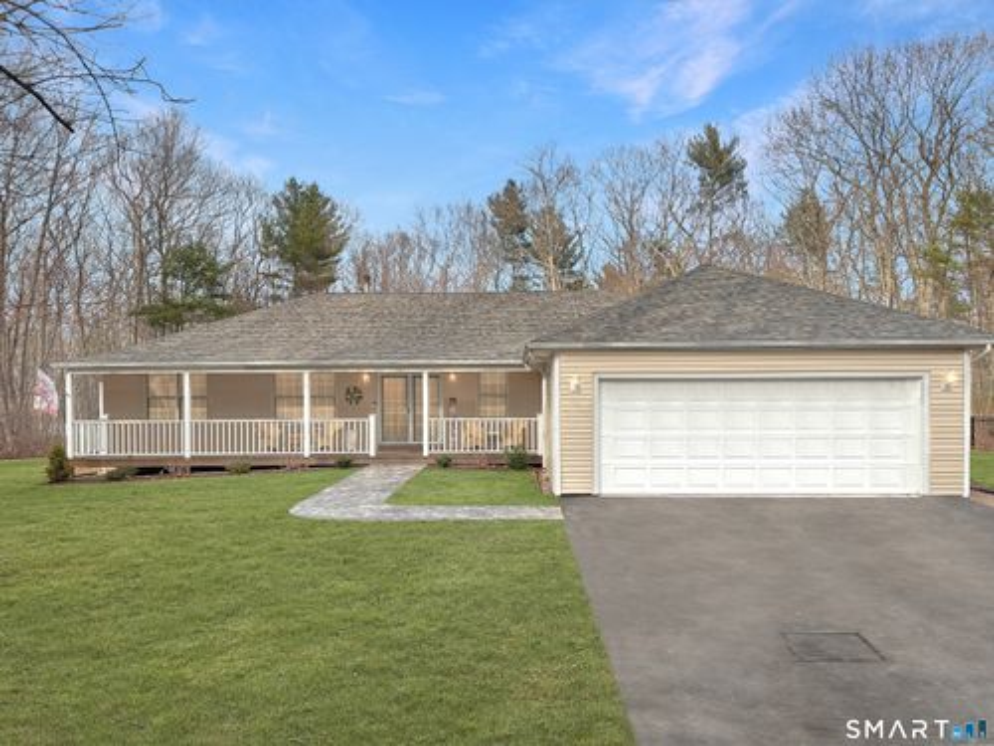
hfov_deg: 71.6
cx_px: 497
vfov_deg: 56.8
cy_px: 373
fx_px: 689
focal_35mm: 24
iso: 80
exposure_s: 1/1800
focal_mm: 6.86
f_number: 1.8
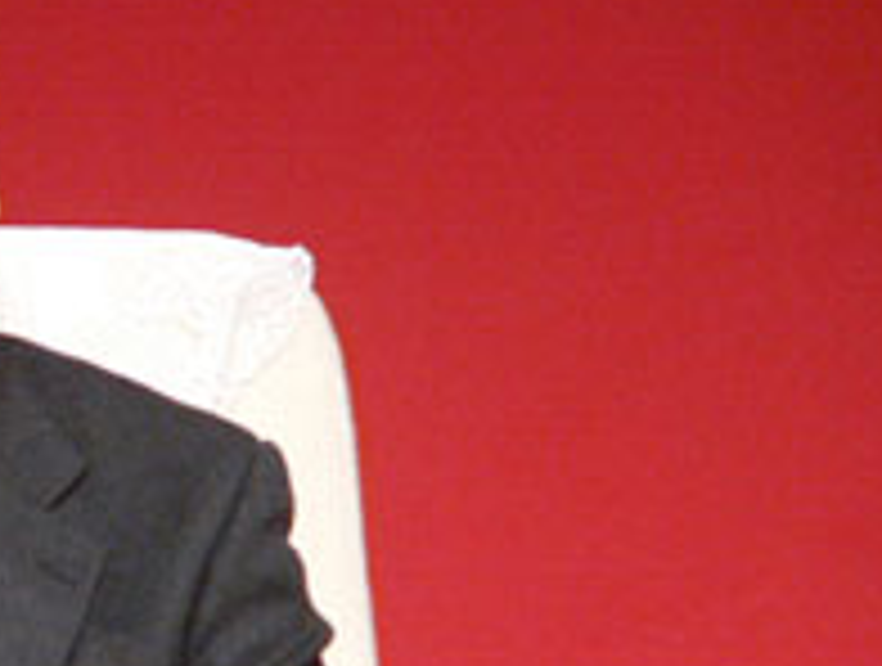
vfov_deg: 1.7
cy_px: 590
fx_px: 22937
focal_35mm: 898
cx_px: 4
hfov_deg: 2.2
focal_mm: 65.2
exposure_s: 1/80
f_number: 2.8
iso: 400
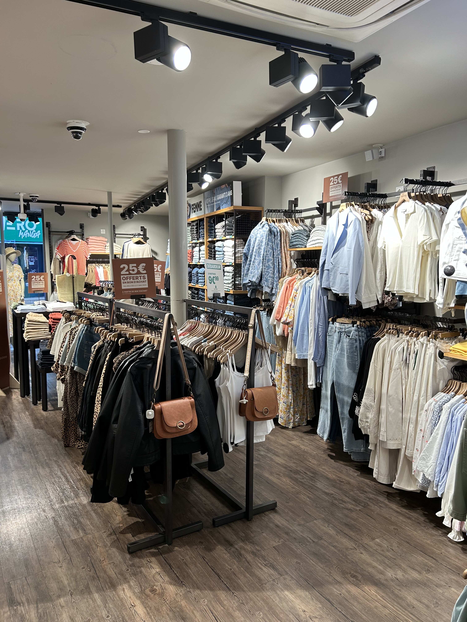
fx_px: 468
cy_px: 311
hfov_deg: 53.1
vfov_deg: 67.3
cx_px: 234
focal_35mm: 26
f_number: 1.5
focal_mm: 5.7
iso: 80
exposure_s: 1/100
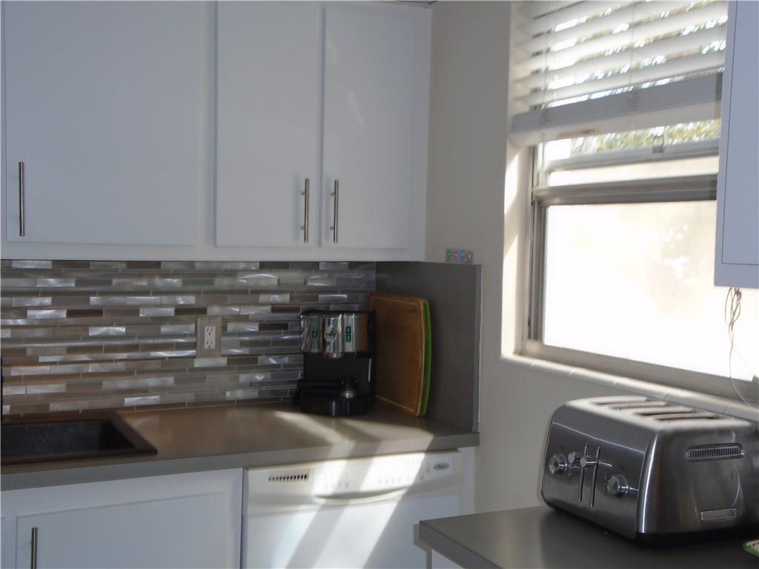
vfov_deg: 34.3
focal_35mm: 42
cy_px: 284
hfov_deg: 44.8
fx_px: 921
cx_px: 380
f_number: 4.1
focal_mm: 7.4
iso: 100
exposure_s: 1/50
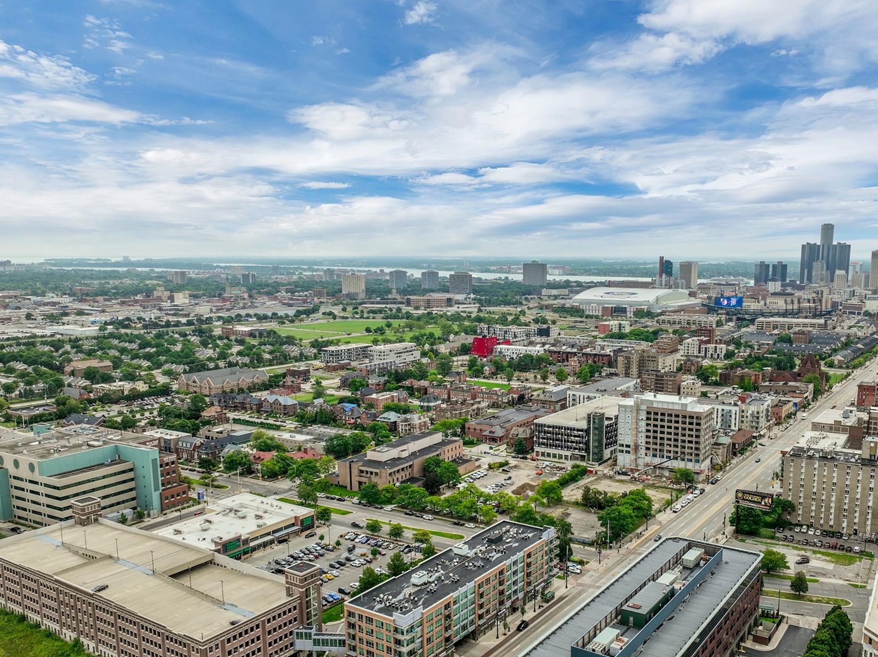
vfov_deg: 46.5
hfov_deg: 59.5
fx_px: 761
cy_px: 391
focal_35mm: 30
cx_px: 522
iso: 150
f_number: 2.8
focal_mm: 12.29
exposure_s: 1/800
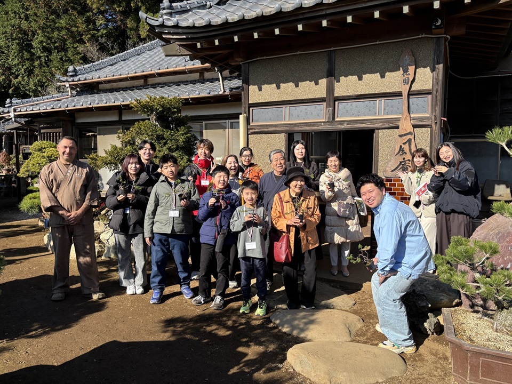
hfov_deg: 67.3
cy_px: 192
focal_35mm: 26
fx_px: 385
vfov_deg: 53.1
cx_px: 256
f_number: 1.6
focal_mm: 5.96
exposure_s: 1/1912
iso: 50
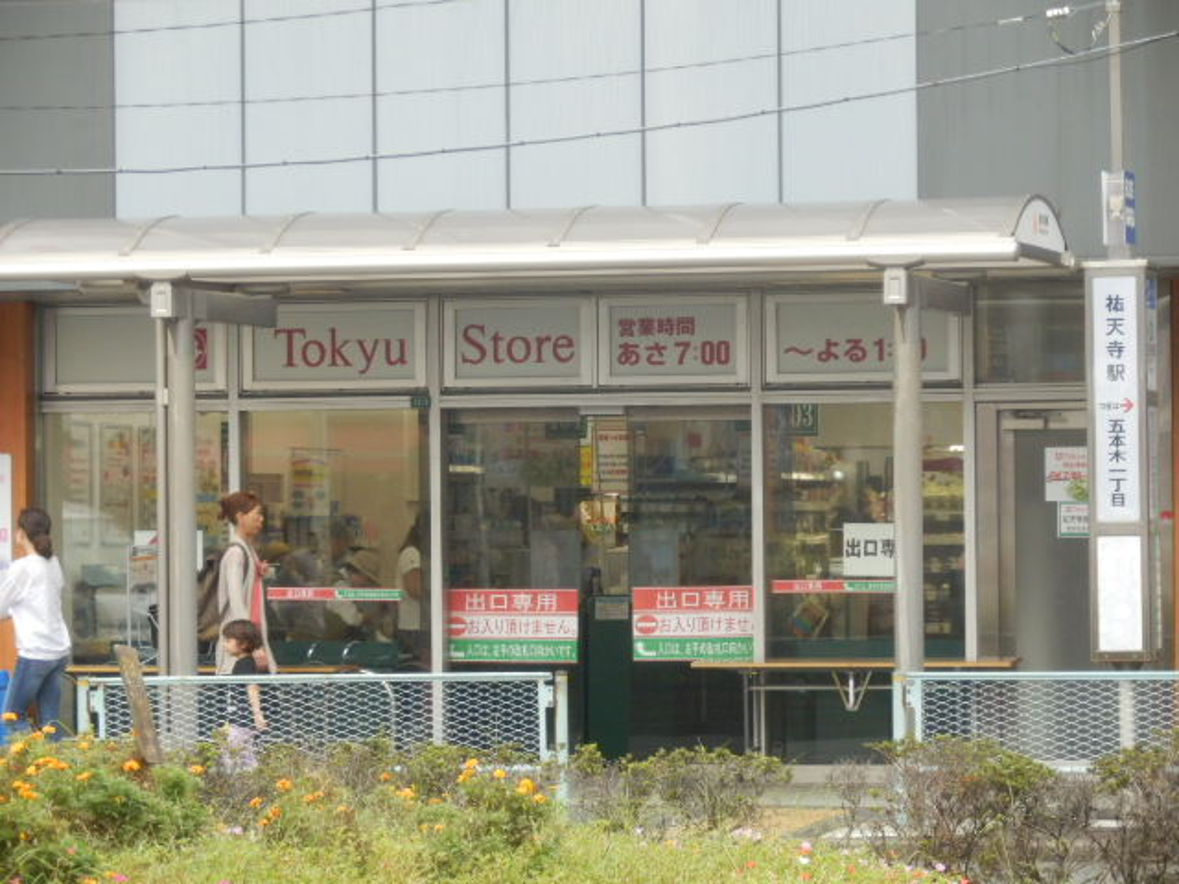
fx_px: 6165
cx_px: 590
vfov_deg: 8.2
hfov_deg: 10.9
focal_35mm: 181
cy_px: 442
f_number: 5.9
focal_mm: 32
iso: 500
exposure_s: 1/200
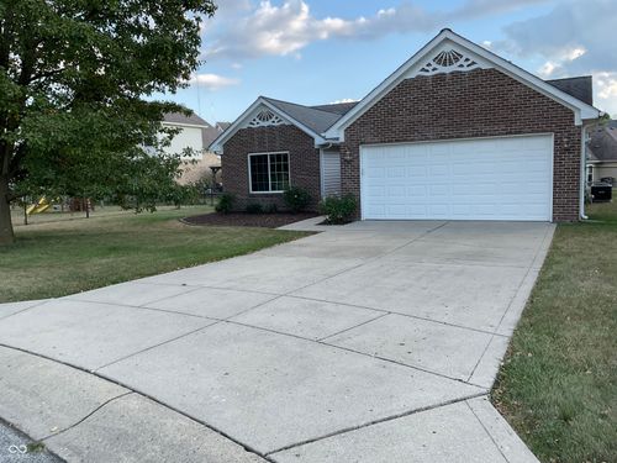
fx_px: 517
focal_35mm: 29
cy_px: 232
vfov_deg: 48.2
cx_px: 308
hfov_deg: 61.7
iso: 16
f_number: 1.8
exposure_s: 1/473
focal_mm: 3
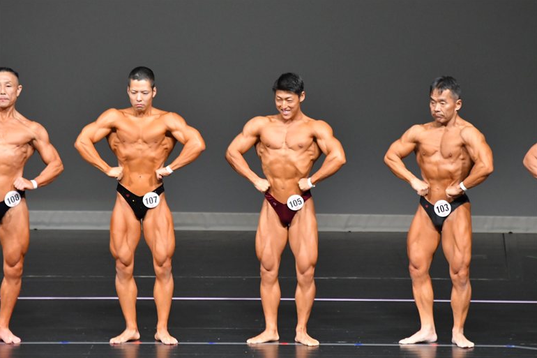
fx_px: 4727
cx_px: 267
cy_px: 179
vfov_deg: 4.3
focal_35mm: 317
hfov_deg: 6.5
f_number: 5.6
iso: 5000
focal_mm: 210
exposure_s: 1/400
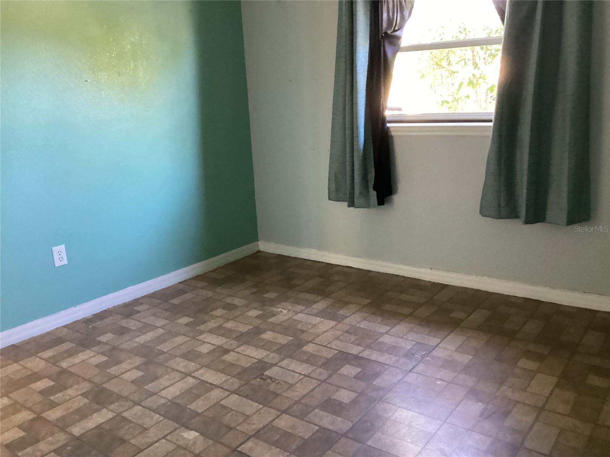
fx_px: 546
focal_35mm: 31
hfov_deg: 58.4
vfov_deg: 45.4
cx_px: 305
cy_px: 228
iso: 500
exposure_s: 1/30
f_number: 2.4
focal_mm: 3.3
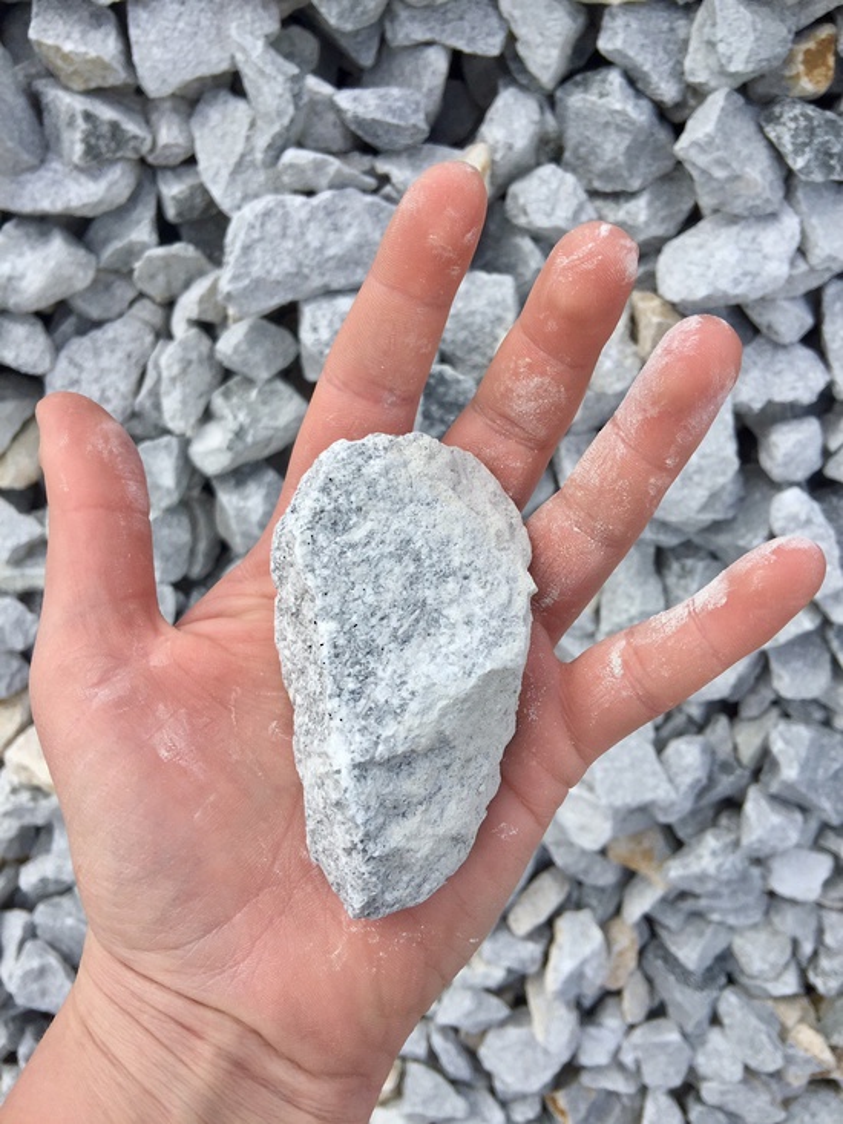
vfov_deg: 61.7
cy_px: 562
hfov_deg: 48.2
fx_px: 941
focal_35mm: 29
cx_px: 422
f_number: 2.2
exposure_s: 1/1883
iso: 32
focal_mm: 4.15
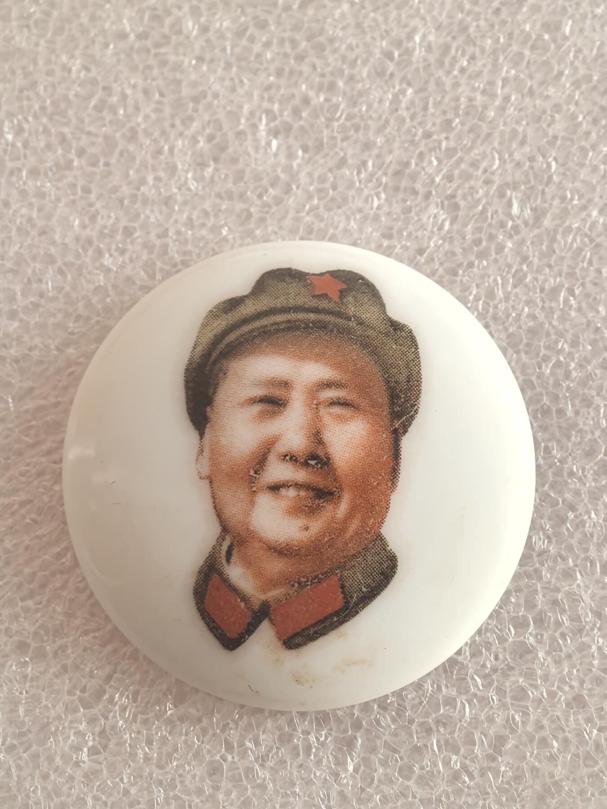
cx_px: 304
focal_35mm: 95
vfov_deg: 20.7
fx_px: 2221
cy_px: 404
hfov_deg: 15.6
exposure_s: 1/50
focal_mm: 14.6
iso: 320
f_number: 3
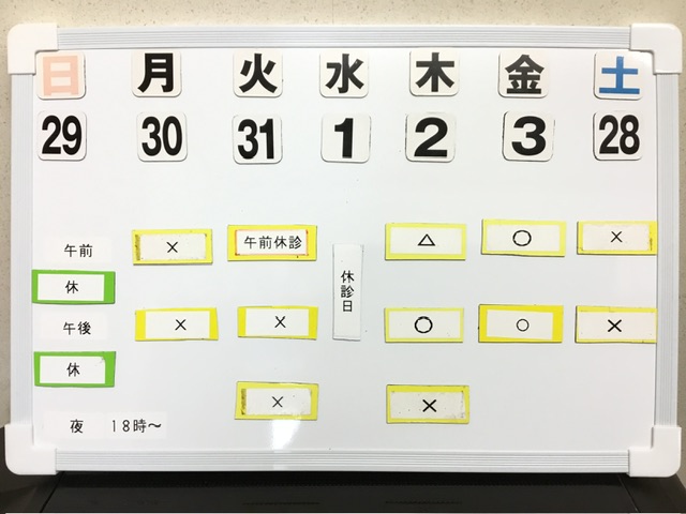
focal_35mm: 31
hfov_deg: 58.4
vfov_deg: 45.4
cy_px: 257
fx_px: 614
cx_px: 343
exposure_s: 1/30
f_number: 2.4
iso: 32
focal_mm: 3.3
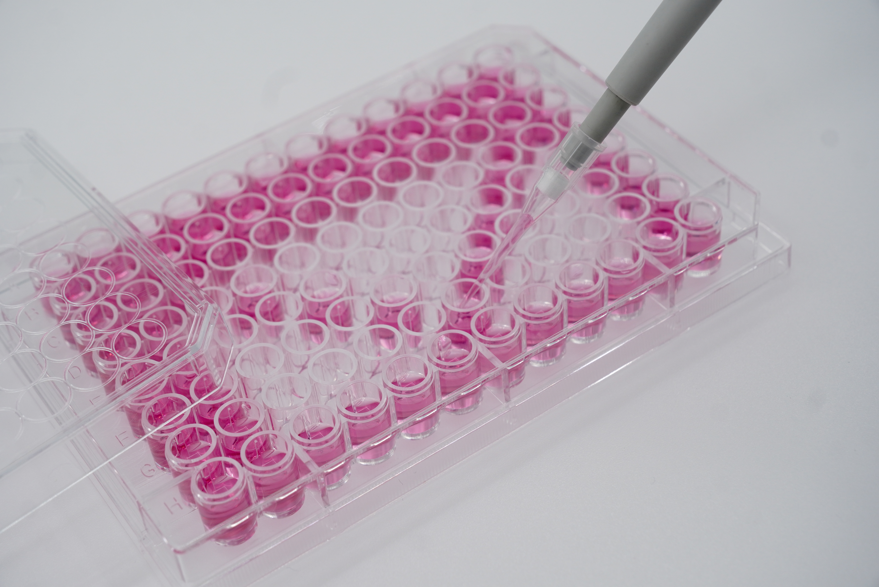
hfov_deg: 31.2
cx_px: 440
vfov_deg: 21.1
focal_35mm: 64
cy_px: 294
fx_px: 1576
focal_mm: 43
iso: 250
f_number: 8
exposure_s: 1/250
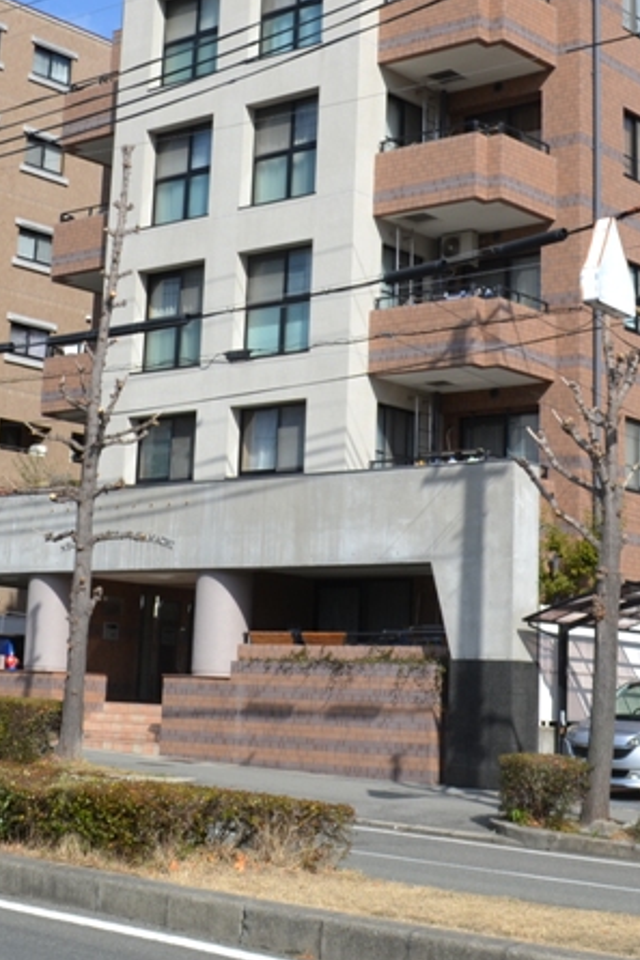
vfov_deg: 31.9
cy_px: 262
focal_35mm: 62
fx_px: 1654
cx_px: 291
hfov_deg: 21.9
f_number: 8
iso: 100
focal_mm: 18
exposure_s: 1/250
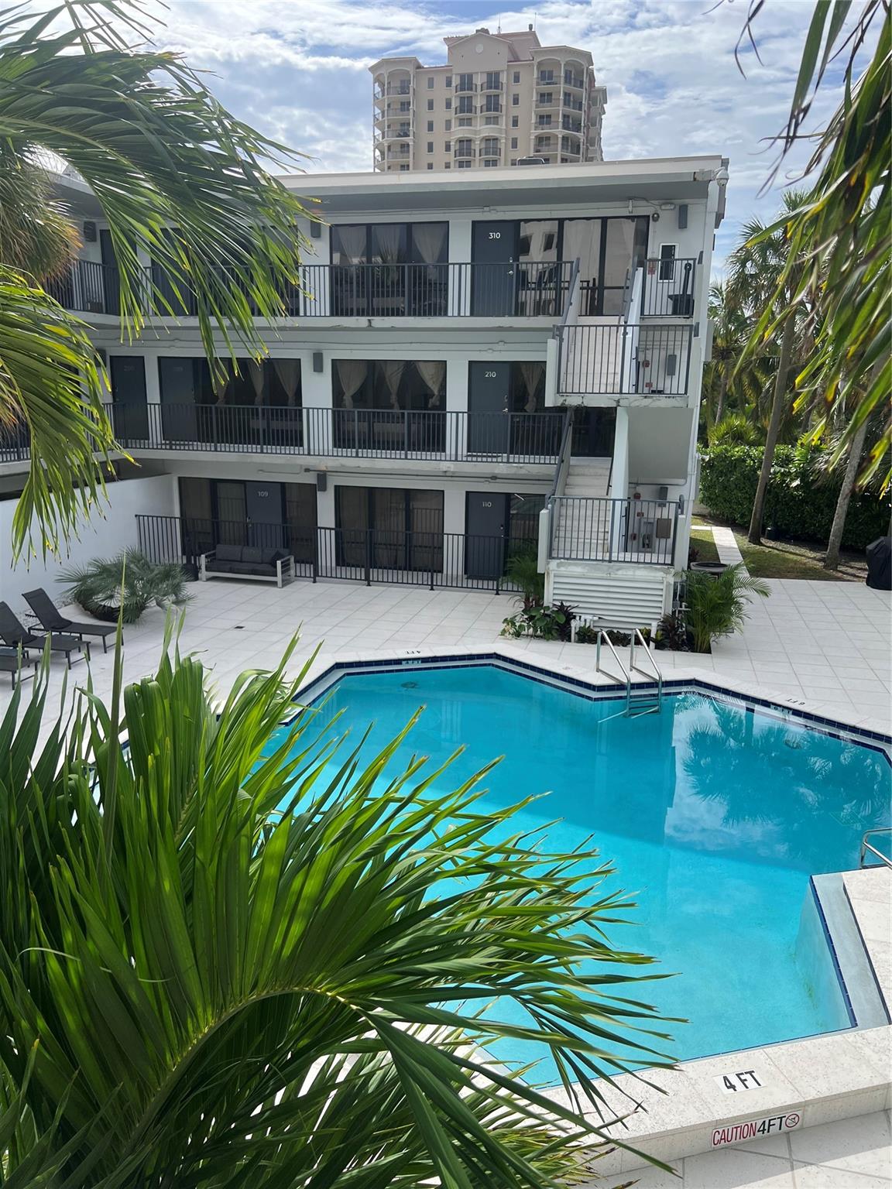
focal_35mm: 26
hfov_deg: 53.1
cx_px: 446
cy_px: 594
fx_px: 893
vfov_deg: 67.3
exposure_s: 1/3704
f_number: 1.5
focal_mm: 5.7
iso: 50
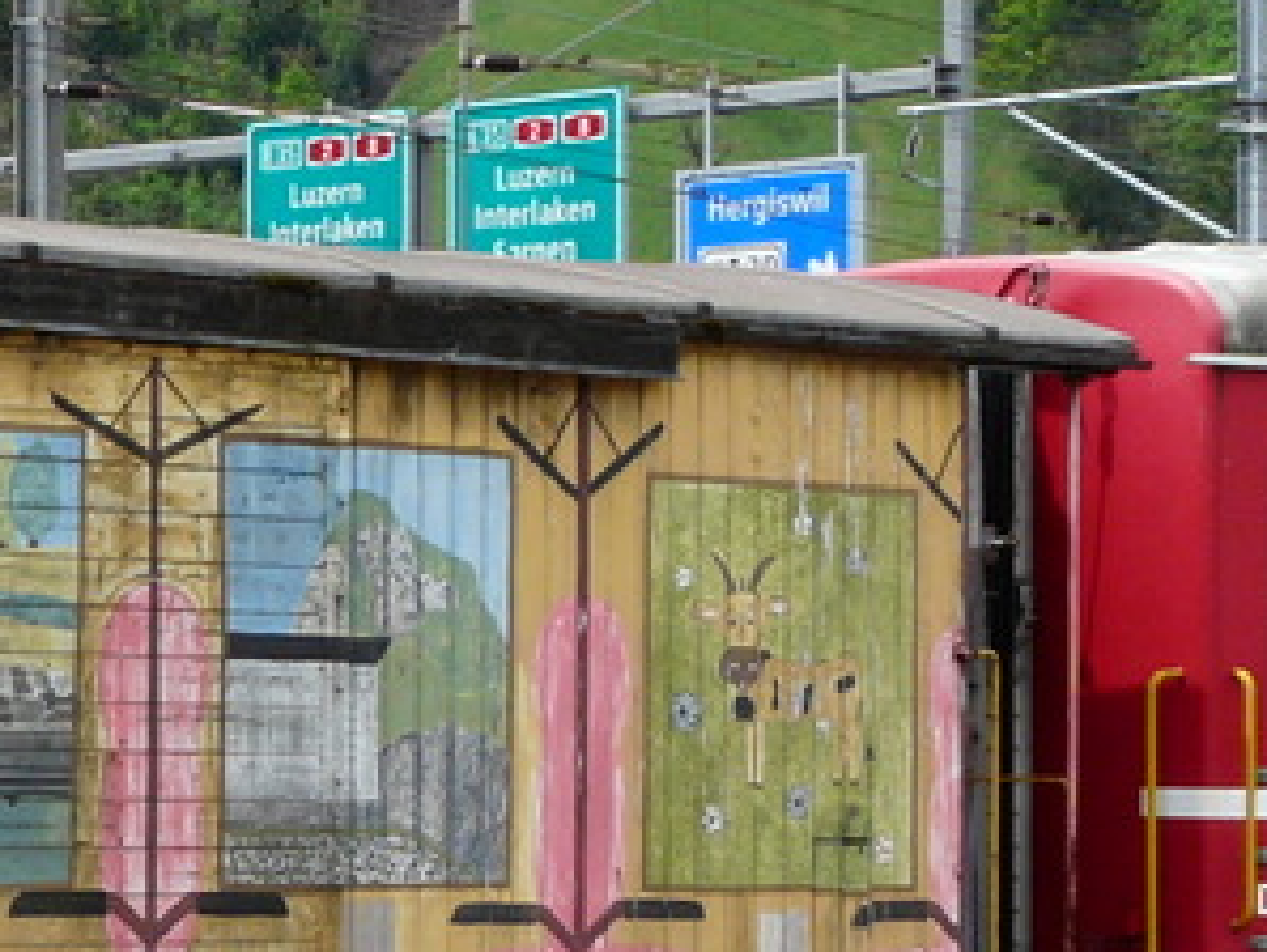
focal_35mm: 151
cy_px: 756
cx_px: -425
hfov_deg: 12.6
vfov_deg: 9.8
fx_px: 5531
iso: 100
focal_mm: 7.4
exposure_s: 1/320
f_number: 5.6
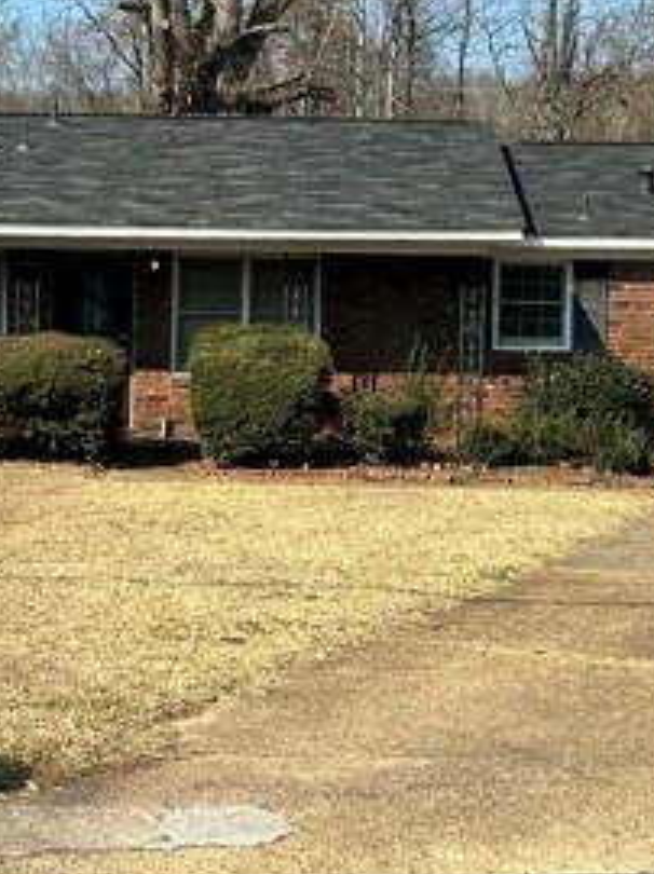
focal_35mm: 74
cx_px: 236
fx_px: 1867
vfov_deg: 26.3
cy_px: 350
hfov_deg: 19.8
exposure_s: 1/3165
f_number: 1.5
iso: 50
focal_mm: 5.7
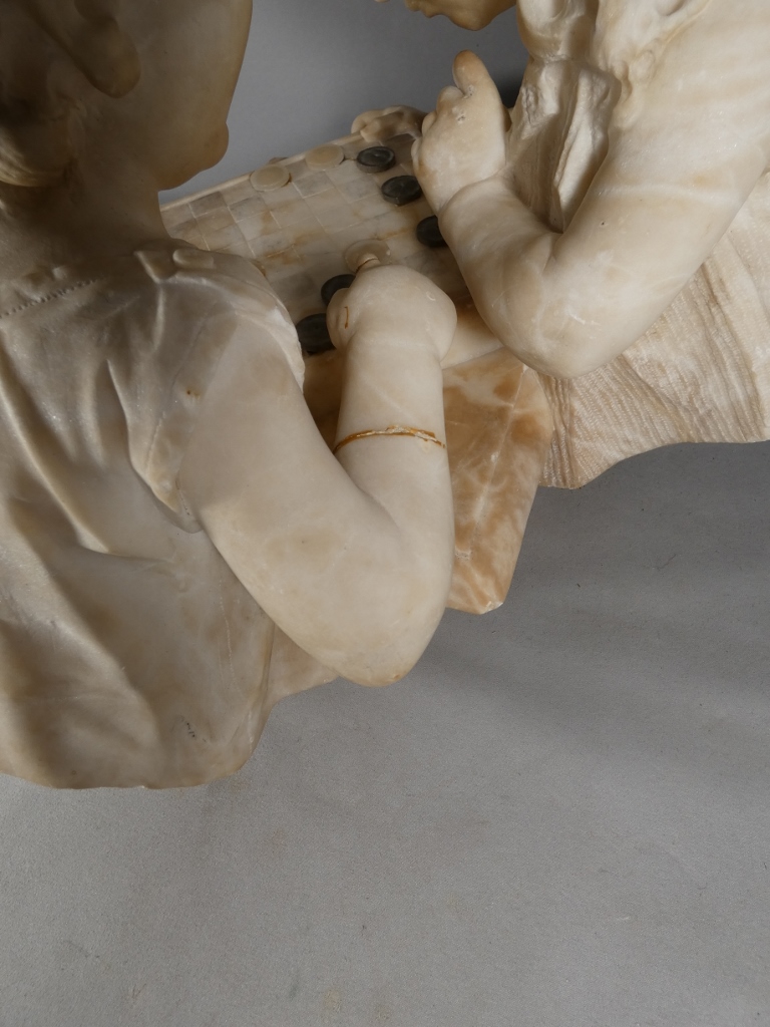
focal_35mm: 20
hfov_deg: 66.0
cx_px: 385
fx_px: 593
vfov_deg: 81.7
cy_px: 514
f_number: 2.8
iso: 80
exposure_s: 1/160
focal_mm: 3.6
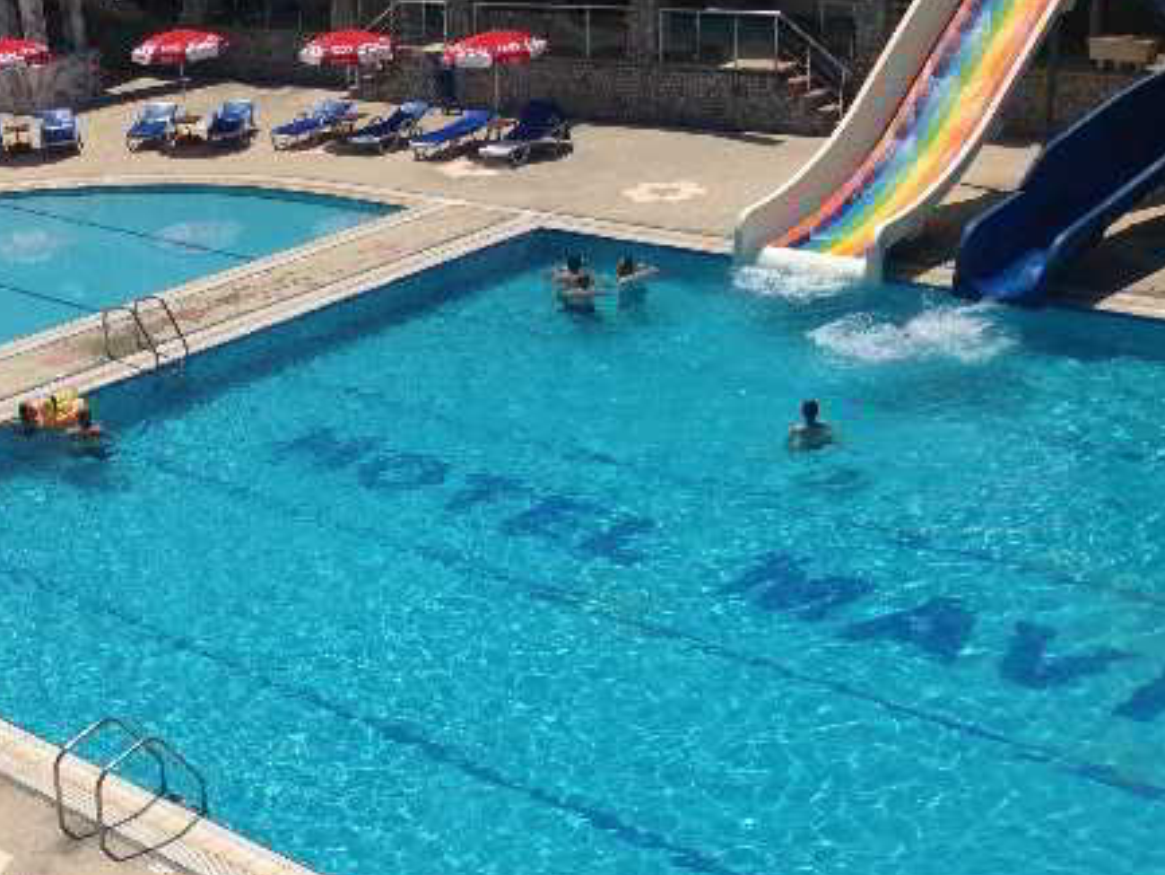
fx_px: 2054
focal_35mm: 61
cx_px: 229
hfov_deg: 30.9
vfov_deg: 23.6
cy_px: 711
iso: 50
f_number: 2.4
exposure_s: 1/3876
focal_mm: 4.13
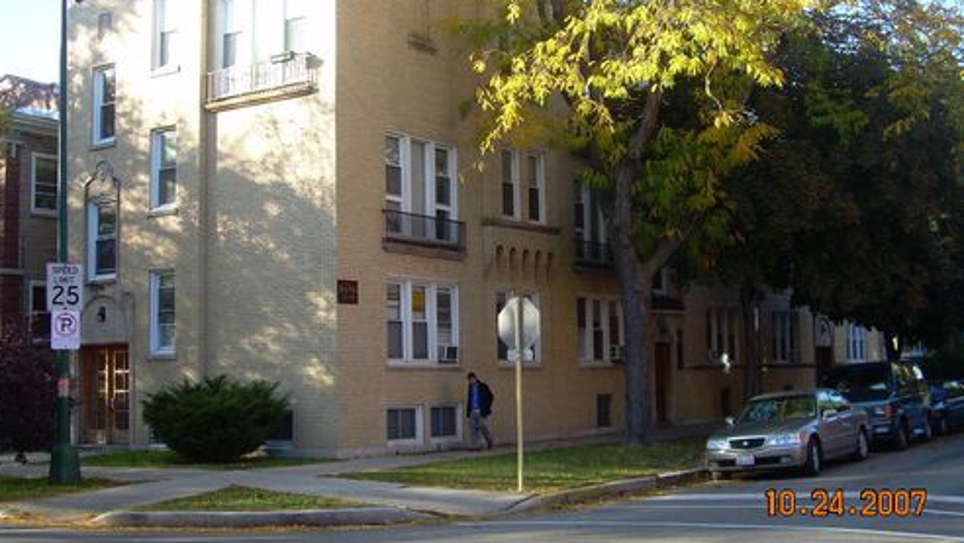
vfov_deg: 23.0
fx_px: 1329
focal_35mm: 52
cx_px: 478
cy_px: 213
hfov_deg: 39.9
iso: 50
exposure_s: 1/149
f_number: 3
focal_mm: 7.7
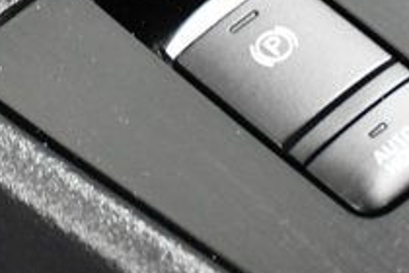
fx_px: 2874
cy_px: -205
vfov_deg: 5.4
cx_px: 130
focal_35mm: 253
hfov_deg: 8.1
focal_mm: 35
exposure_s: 1/80
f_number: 4.5
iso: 2500
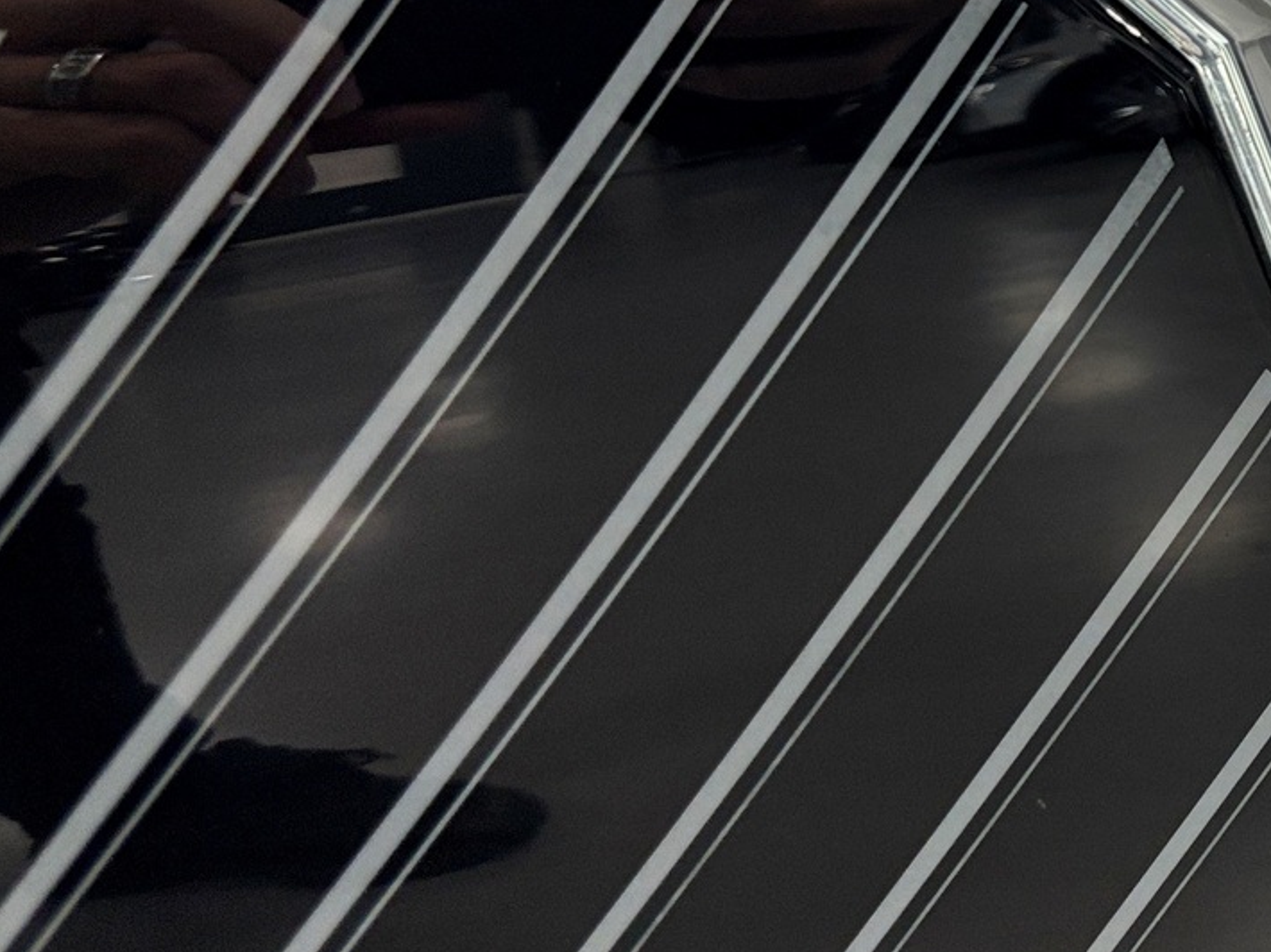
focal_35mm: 75
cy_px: -30
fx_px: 2753
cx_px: 1740
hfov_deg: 22.6
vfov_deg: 19.0
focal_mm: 5.96
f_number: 1.6
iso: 100
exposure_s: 1/113
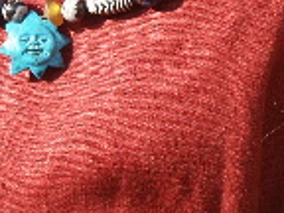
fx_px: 2363
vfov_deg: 5.2
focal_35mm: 288
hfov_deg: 6.9
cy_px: 6
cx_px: 65
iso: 100
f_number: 5.6
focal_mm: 25.7
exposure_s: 1/125
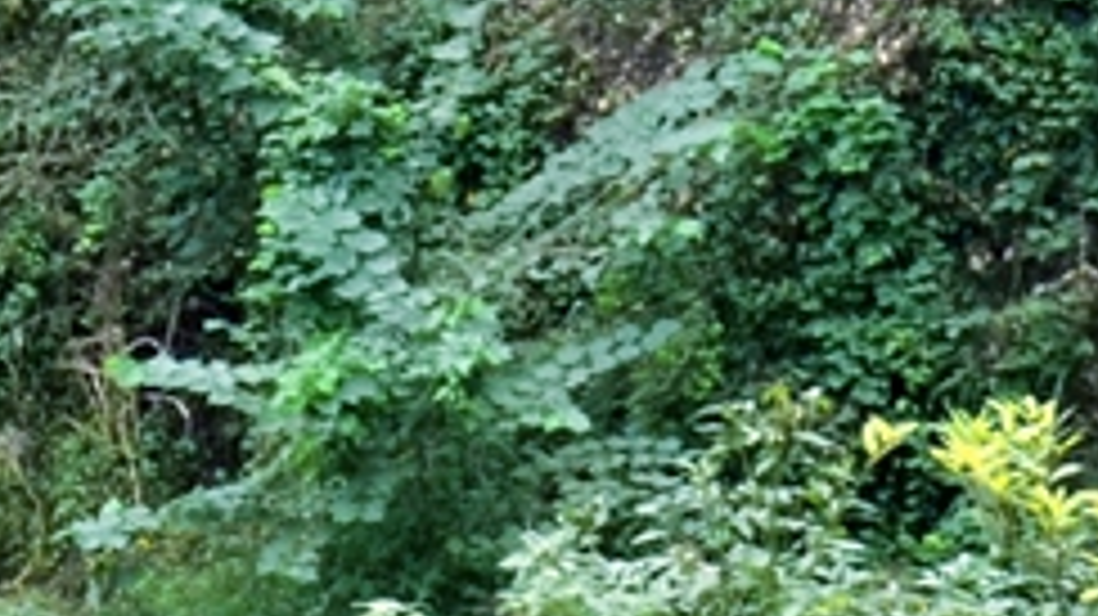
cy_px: 1016
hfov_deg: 4.3
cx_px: -1809
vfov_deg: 2.5
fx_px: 14143
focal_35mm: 486
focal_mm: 42
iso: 400
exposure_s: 1/160
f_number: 6.3
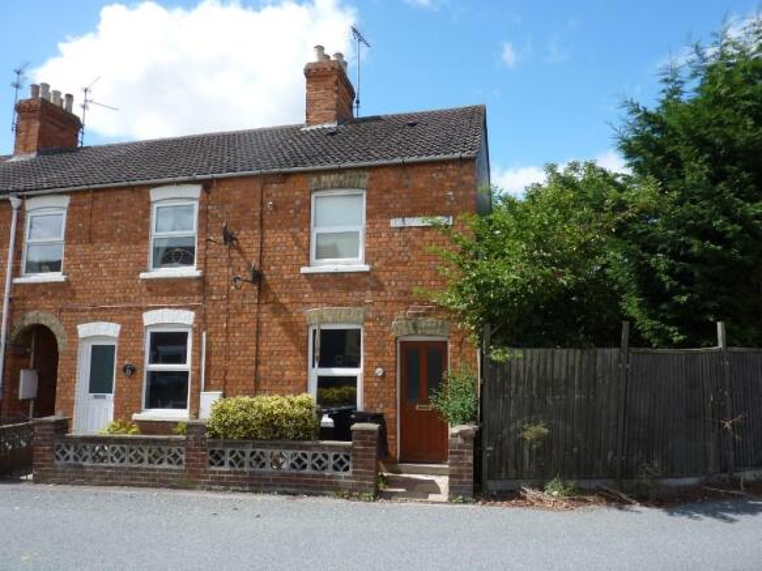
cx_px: 381
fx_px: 550
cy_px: 286
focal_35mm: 25
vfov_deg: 54.9
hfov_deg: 69.4
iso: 80
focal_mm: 4.1
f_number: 4
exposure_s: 1/400
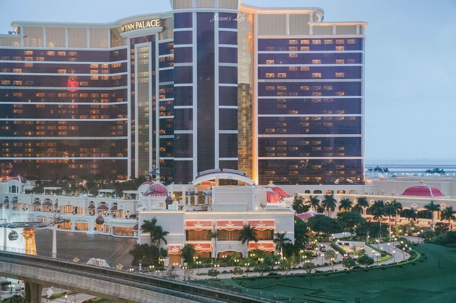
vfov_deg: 23.0
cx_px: 228
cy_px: 152
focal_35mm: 59
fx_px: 747
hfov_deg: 33.9
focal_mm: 59
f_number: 5
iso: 5000
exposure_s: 1/60
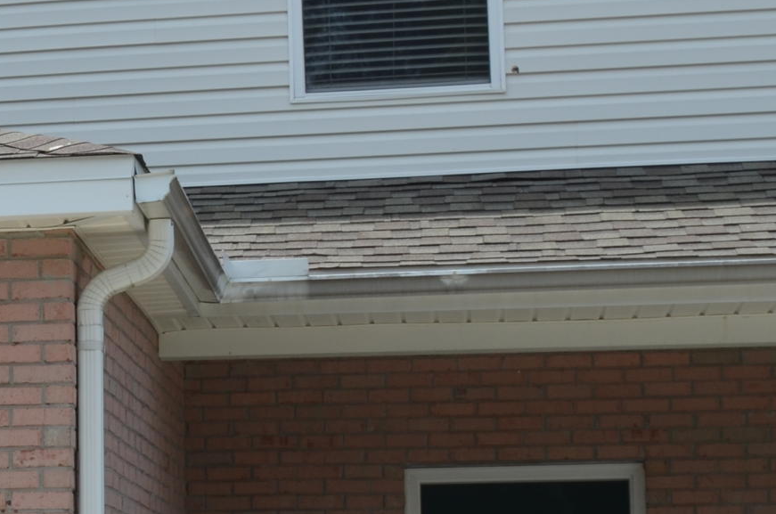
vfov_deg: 11.0
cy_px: 440
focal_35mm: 124
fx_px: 2667
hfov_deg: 15.5
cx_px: -323
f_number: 8
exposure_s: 1/250
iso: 140
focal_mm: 24
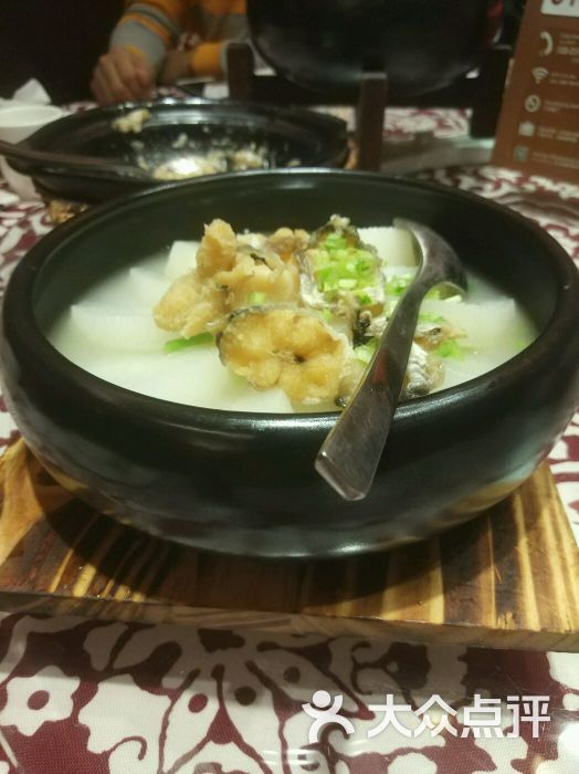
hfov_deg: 58.8
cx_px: 290
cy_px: 387
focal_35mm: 23
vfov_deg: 74.0
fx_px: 514
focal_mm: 4.06
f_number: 2
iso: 640
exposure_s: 1/50
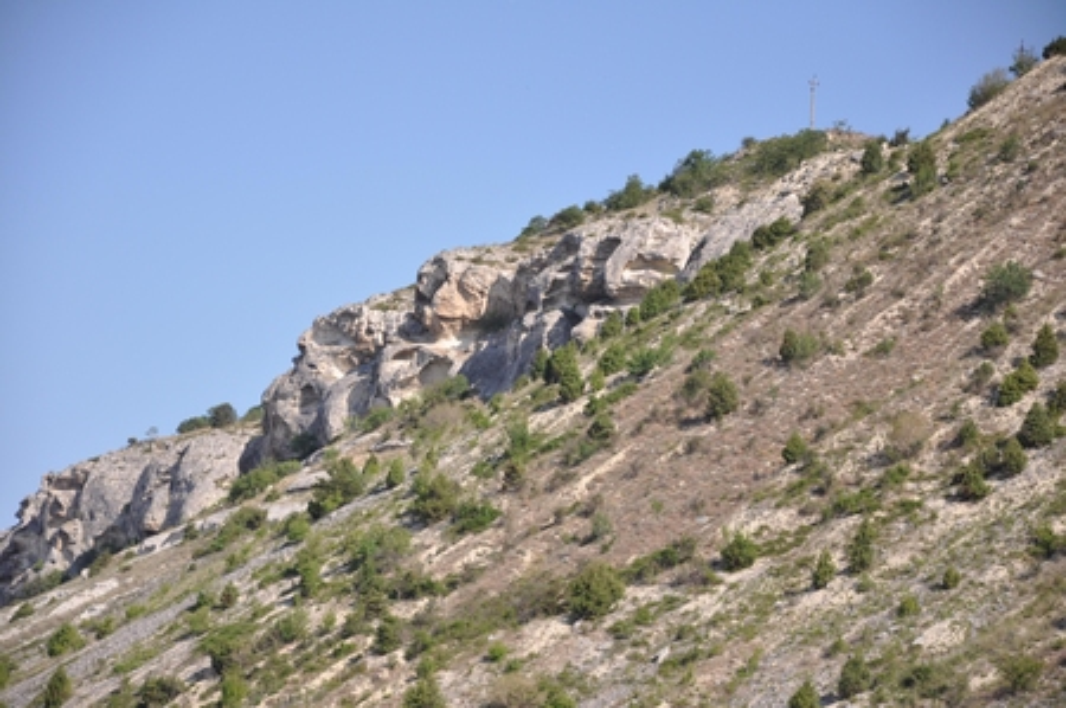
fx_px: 4659
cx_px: 533
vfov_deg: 8.7
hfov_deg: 13.1
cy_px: 354
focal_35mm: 158
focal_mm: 105
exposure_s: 1/1600
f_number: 6.3
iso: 400
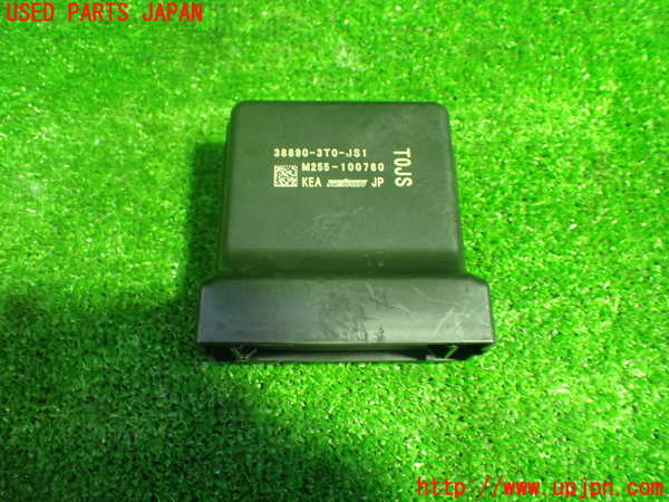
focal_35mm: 30
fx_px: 580
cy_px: 251
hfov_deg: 60.0
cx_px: 334
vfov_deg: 46.8
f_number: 2.3
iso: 800
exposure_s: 1/30
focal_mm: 5.4
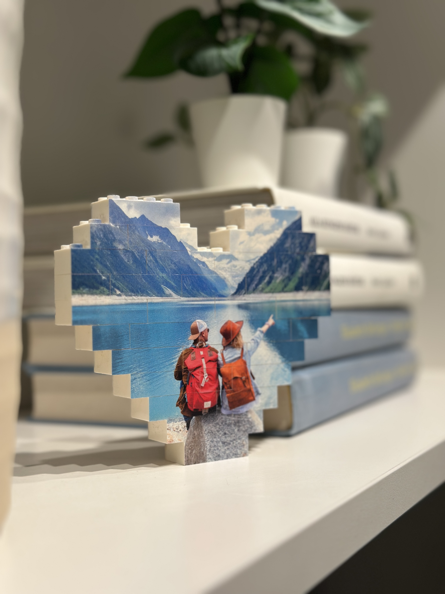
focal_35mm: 48
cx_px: 222
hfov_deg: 30.3
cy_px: 297
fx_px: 823
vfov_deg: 39.7
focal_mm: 6.86
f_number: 1.78
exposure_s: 1/117
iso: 64
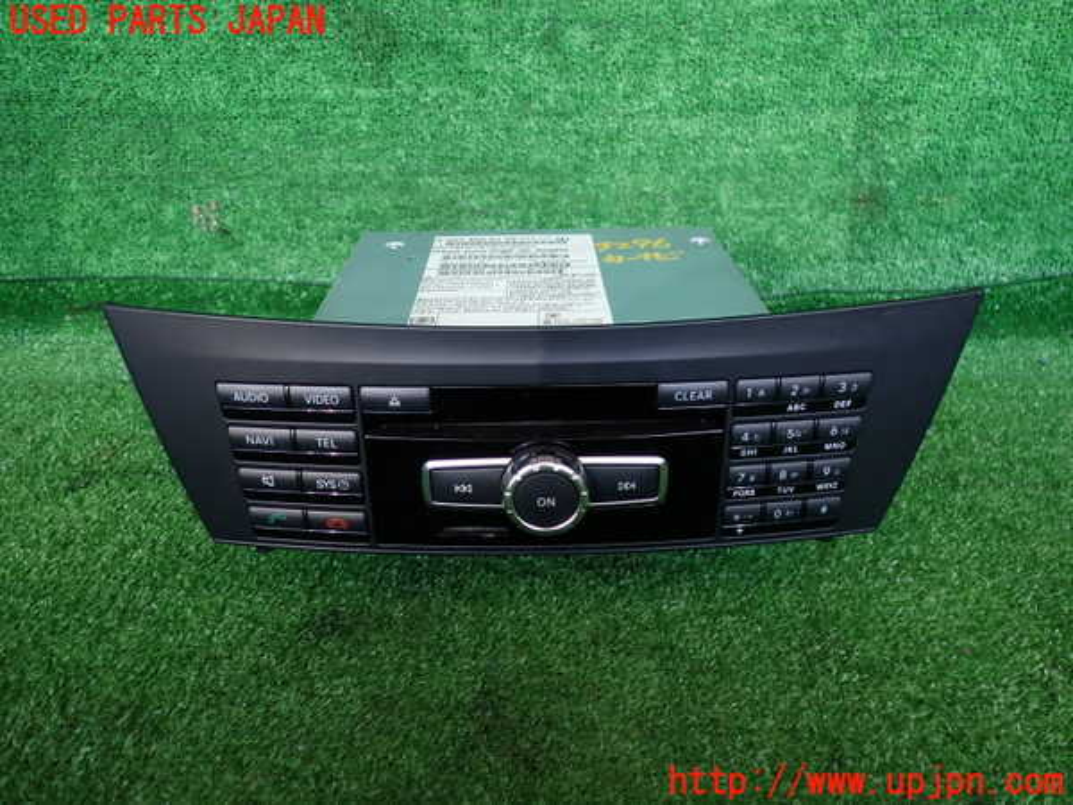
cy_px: 402
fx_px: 930
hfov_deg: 60.0
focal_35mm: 30
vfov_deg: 46.8
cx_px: 536
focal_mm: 5.4
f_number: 2.3
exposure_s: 1/60
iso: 100
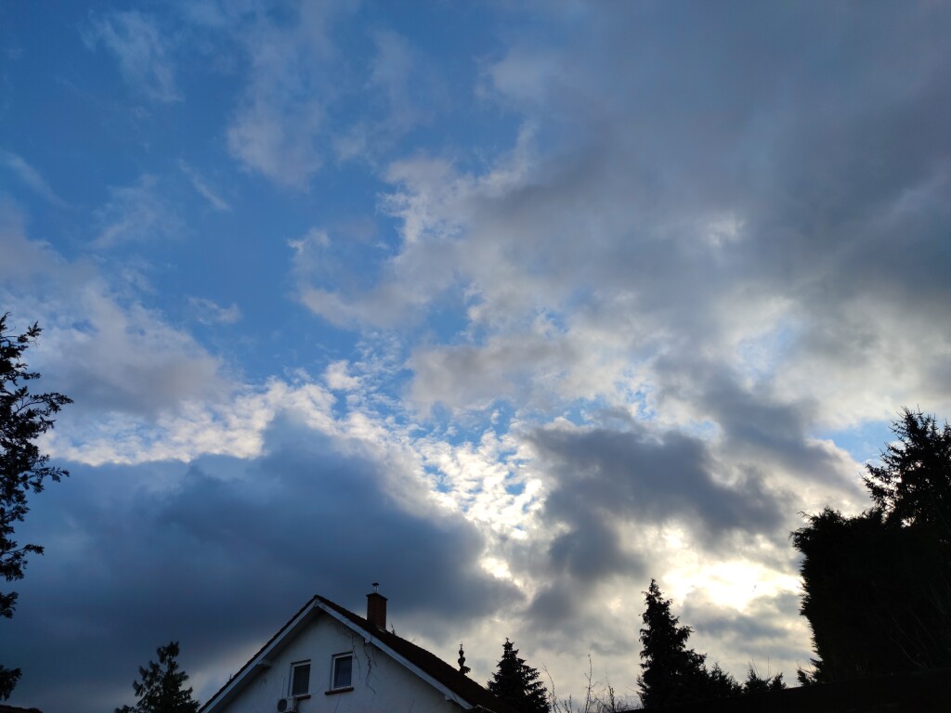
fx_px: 659
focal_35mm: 24
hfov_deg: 71.6
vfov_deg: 56.8
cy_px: 356
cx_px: 476
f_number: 1.69
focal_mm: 6.72
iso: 50
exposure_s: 1/814
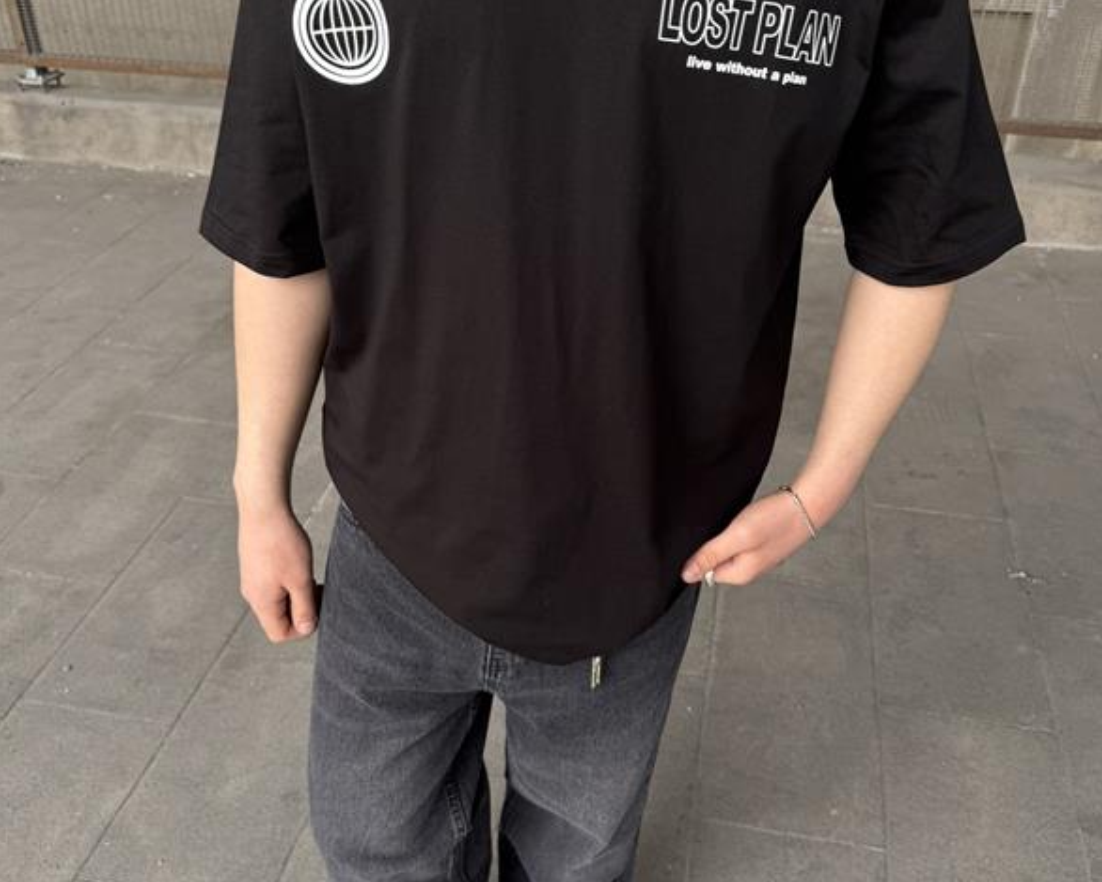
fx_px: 1044
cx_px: 559
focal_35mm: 32
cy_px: 406
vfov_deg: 45.8
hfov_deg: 55.7
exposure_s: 1/397
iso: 80
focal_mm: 6.76
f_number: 1.78
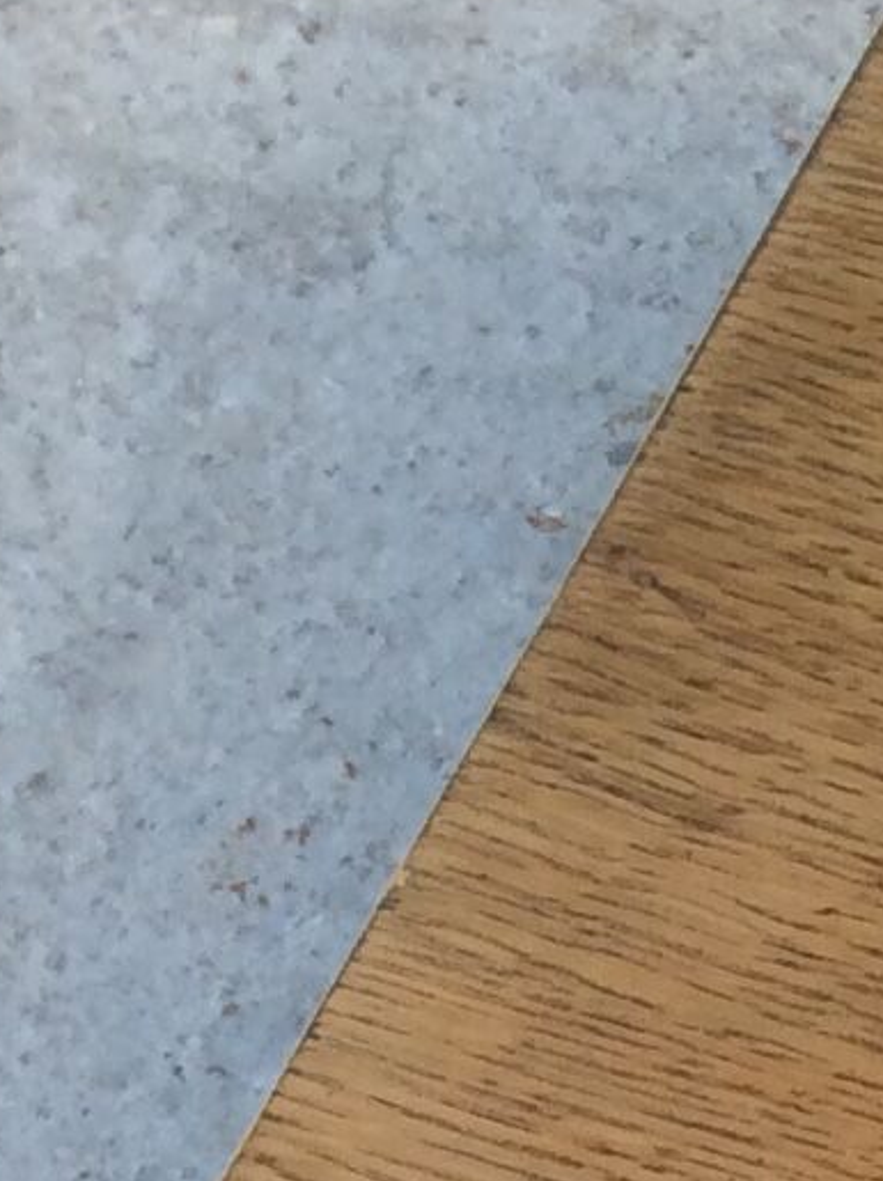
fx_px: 5487
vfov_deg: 11.6
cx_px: 1122
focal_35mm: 161
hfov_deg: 9.1
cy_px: 1956
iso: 32
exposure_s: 1/145
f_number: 2.4
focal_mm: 3.3
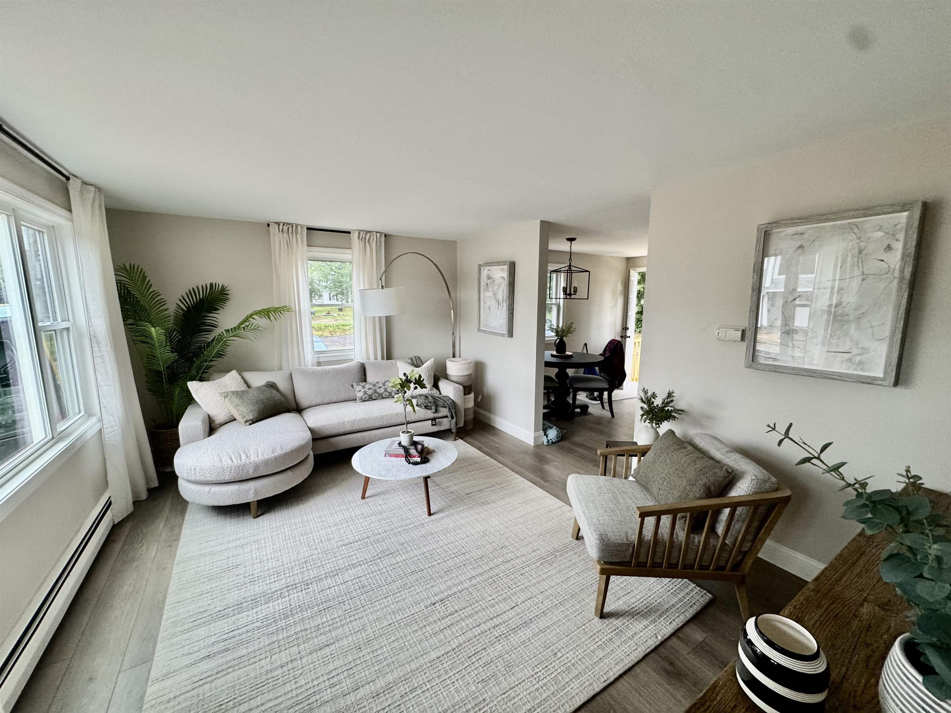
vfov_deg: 85.7
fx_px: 385
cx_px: 476
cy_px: 356
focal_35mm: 14
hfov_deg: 102.1
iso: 200
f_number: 2.2
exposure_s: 1/60
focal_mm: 2.22
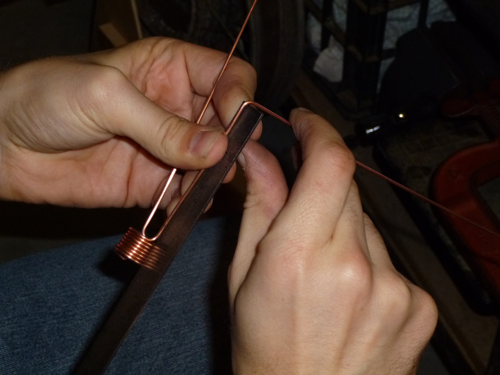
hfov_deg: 26.7
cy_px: 188
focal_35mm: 73
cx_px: 250
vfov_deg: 20.2
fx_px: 1054
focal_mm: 13.2
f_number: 4.7
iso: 400
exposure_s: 1/125
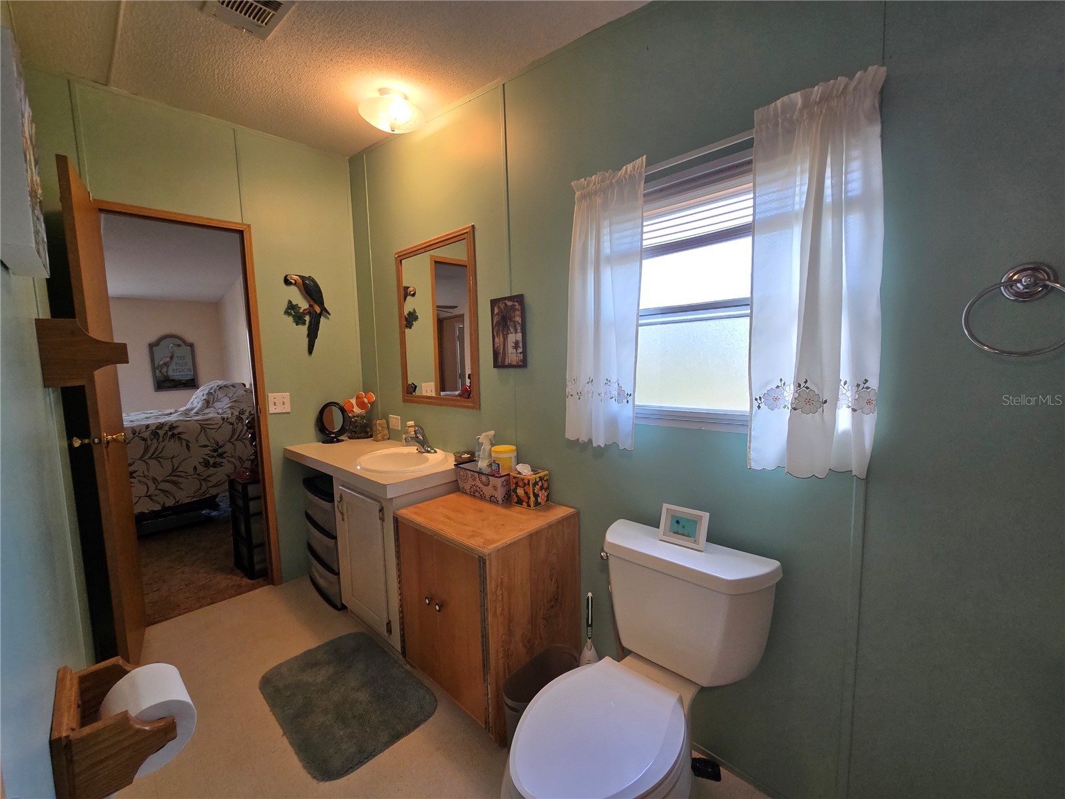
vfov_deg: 89.9
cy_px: 400
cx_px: 532
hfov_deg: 106.2
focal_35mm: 13
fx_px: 400
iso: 125
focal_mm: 2.2
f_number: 2.2
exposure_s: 1/60
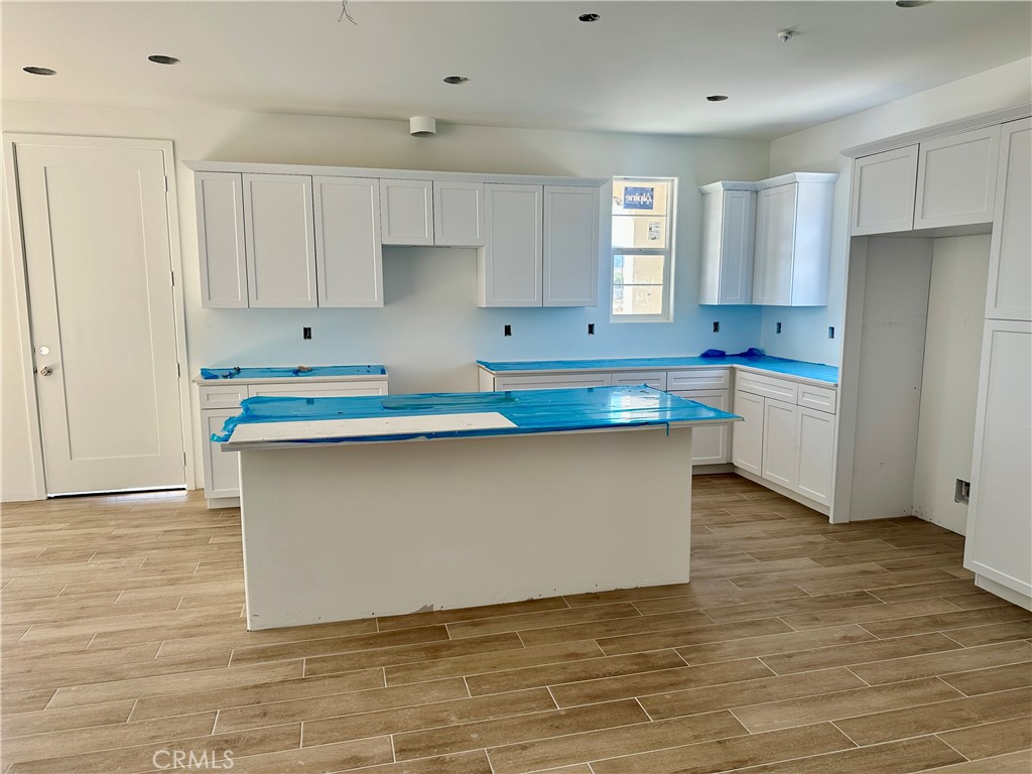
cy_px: 387
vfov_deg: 56.8
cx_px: 516
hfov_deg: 71.6
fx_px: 716
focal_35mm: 24
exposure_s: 1/196
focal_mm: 6.86
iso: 64
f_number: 1.78
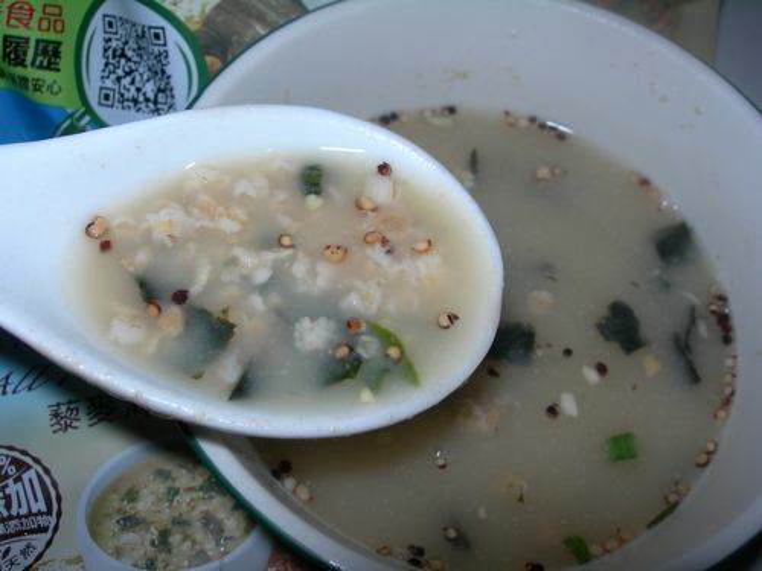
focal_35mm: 38
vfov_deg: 37.7
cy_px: 286
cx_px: 381
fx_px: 836
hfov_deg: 49.0
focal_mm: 7.8
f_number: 4.8
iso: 50
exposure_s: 1/60.1
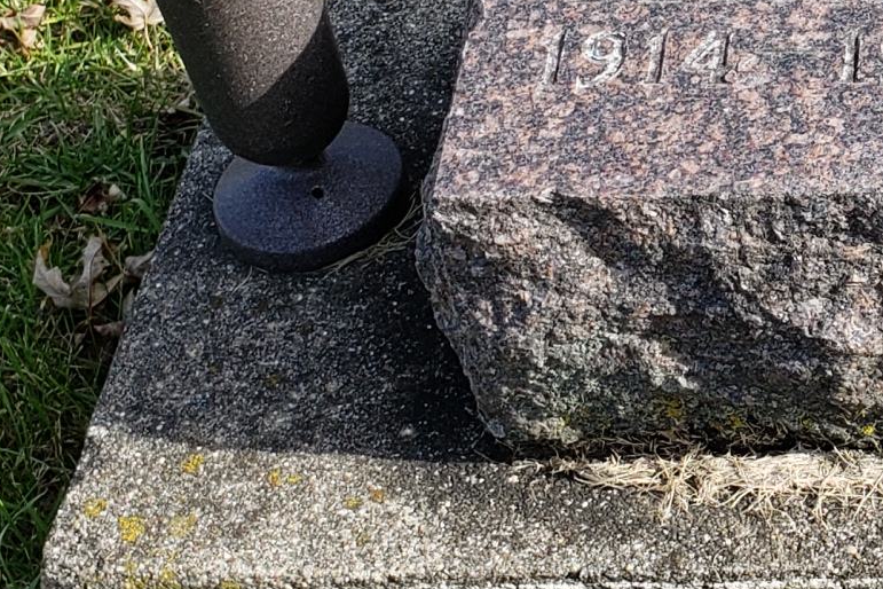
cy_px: 54
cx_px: 1120
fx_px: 2477
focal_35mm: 101
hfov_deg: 18.9
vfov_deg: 13.4
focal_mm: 4.3
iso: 50
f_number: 2.4
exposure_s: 1/569
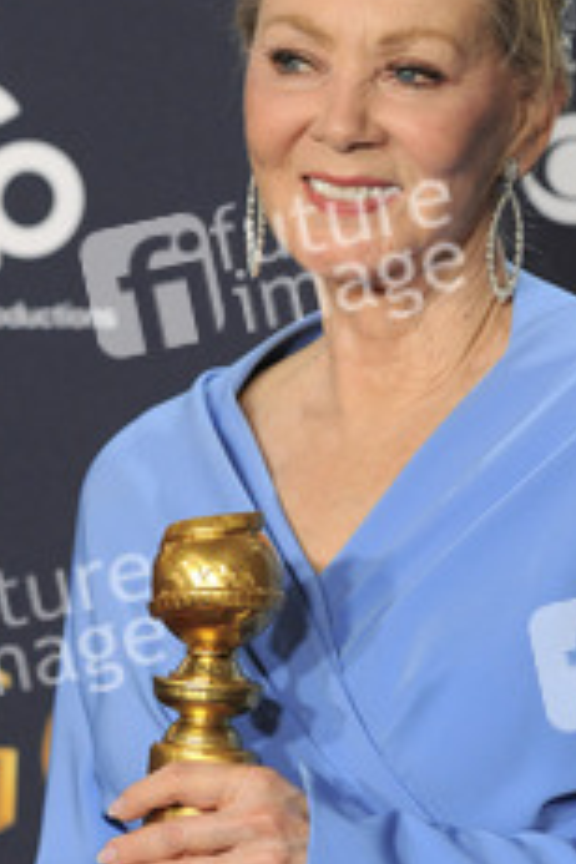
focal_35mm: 320
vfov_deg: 6.4
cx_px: 383
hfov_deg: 4.3
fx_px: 7679
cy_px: 456
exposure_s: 1/125
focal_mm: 185
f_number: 5
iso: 2500
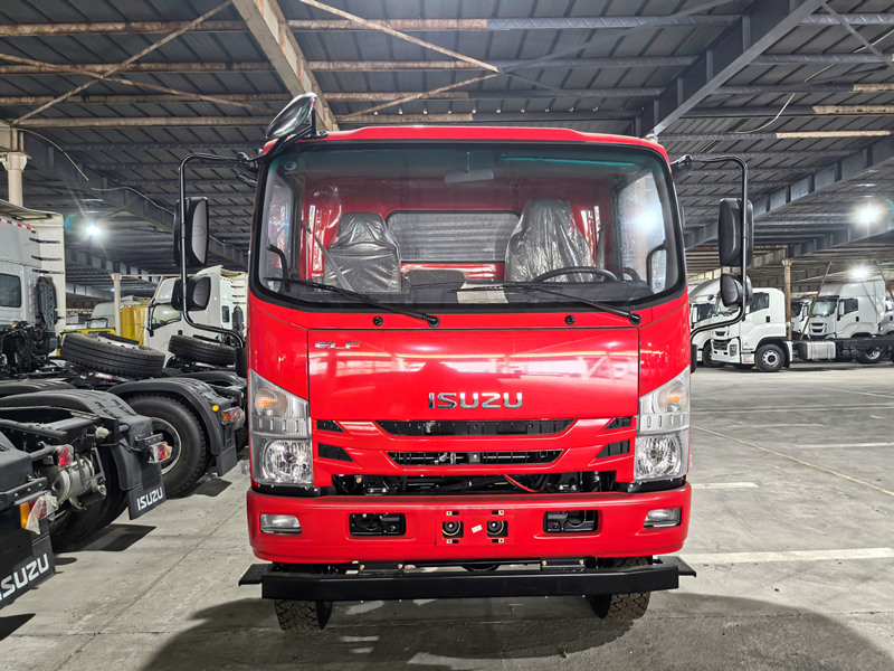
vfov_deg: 51.4
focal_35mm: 27
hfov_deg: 65.3
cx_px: 447
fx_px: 697
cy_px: 336
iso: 320
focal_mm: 5.75
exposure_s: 1/33.3
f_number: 1.4
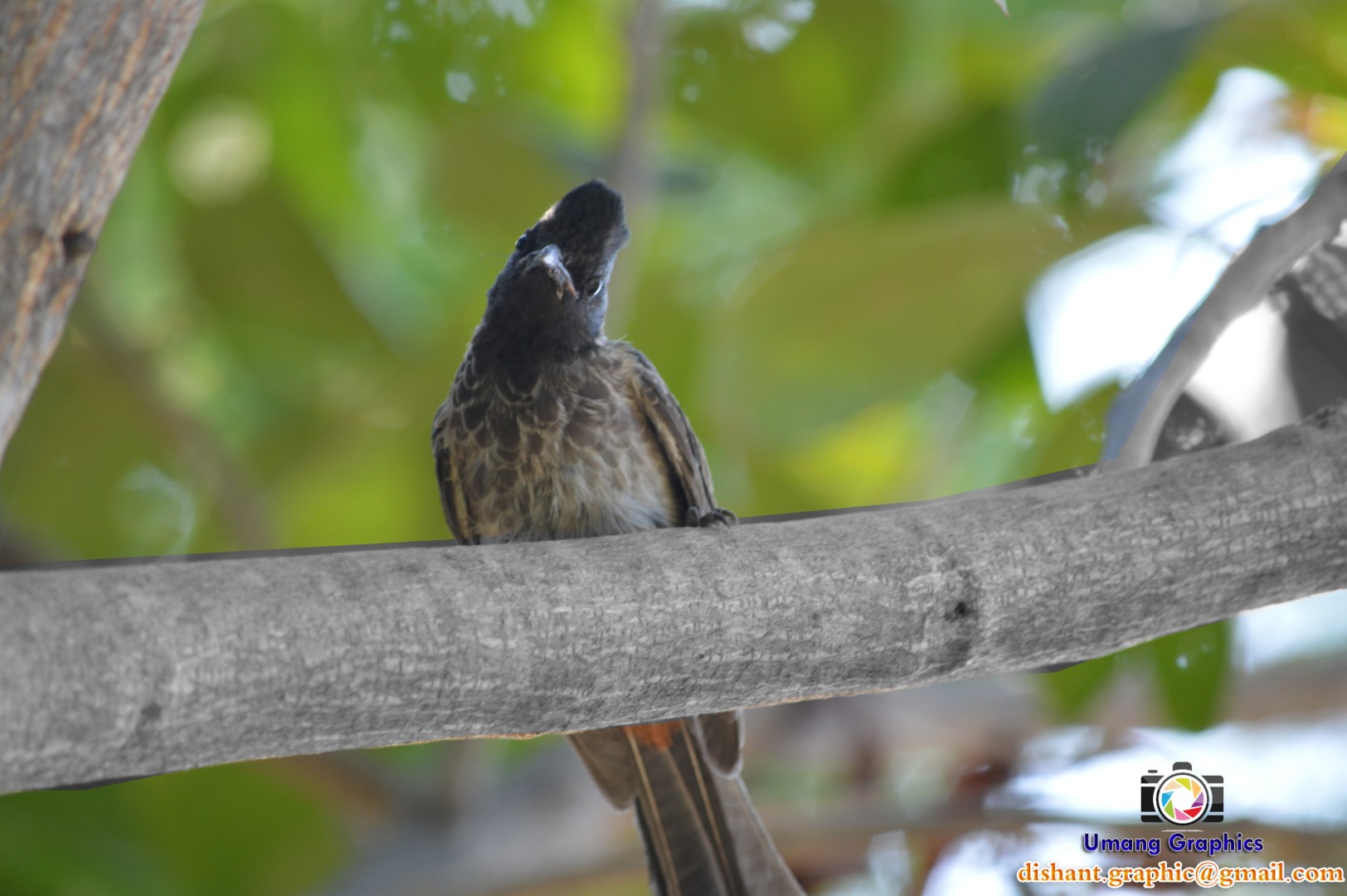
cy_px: 448
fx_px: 16823
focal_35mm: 450
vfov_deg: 3.1
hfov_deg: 4.6
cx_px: 674
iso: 400
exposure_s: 1/125
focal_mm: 300
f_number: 5.6
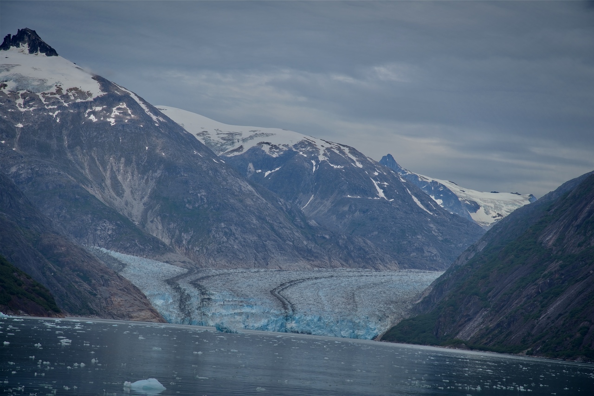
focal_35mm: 120
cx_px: 297
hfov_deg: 17.1
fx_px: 1980
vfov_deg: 11.4
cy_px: 198
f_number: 8
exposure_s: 1/250
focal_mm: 120
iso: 100
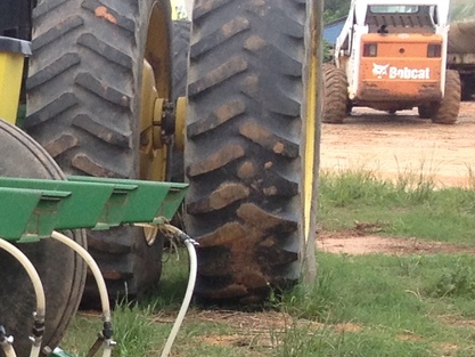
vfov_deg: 8.6
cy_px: 357
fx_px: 2361
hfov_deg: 10.3
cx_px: -563
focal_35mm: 172
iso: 50
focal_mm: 4.28
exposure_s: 1/383
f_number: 2.4
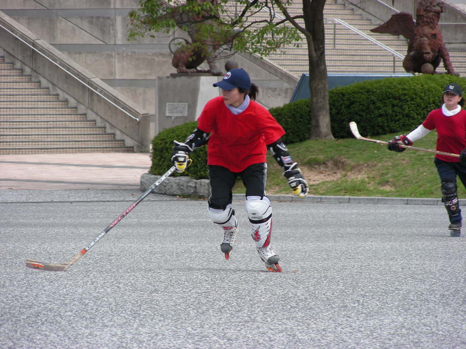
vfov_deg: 4.8
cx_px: 233
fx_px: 4160
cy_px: 174
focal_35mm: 309
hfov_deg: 6.4
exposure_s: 1/350
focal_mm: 51.6
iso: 50
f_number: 4
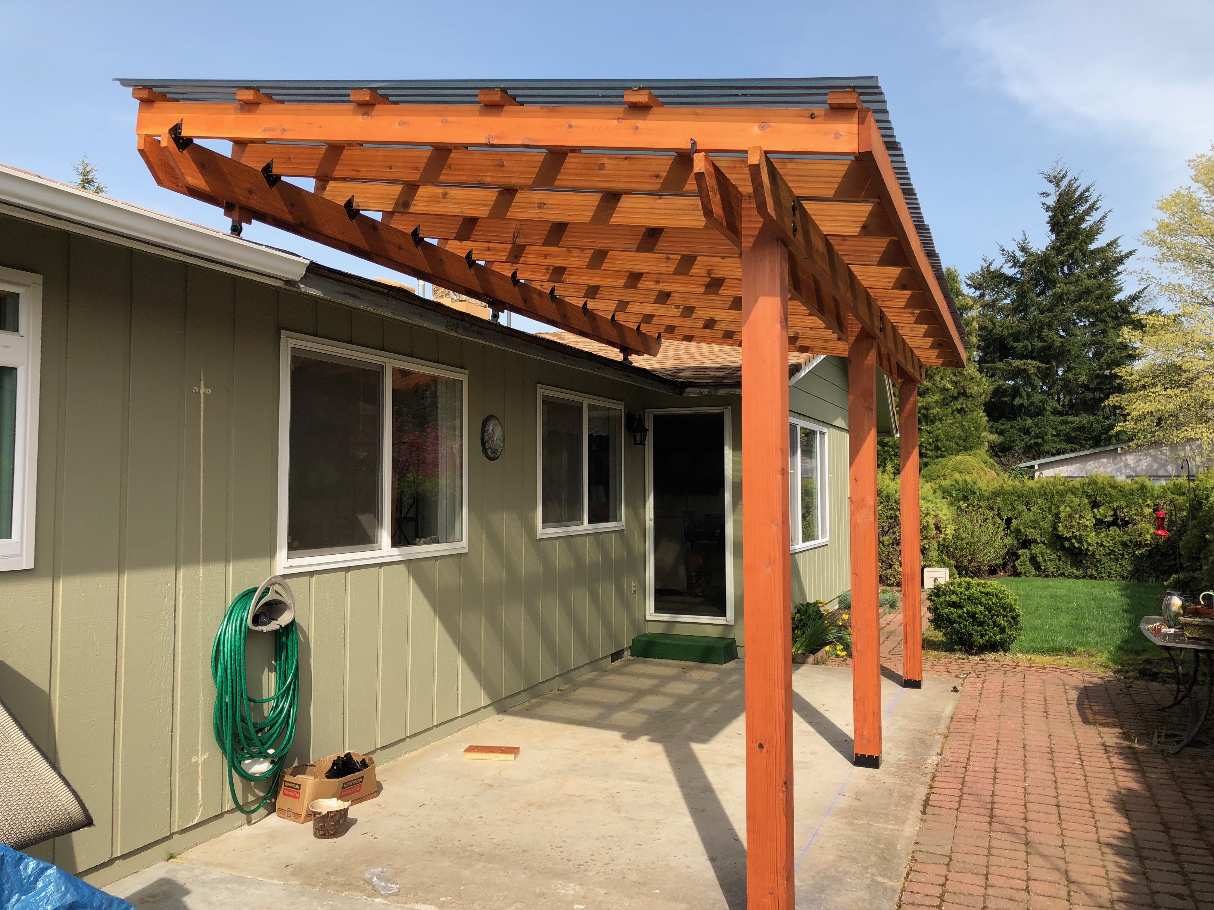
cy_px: 455
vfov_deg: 49.7
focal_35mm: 28
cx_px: 607
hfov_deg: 63.4
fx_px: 982
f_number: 1.8
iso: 20
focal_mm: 3.99
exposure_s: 1/1143
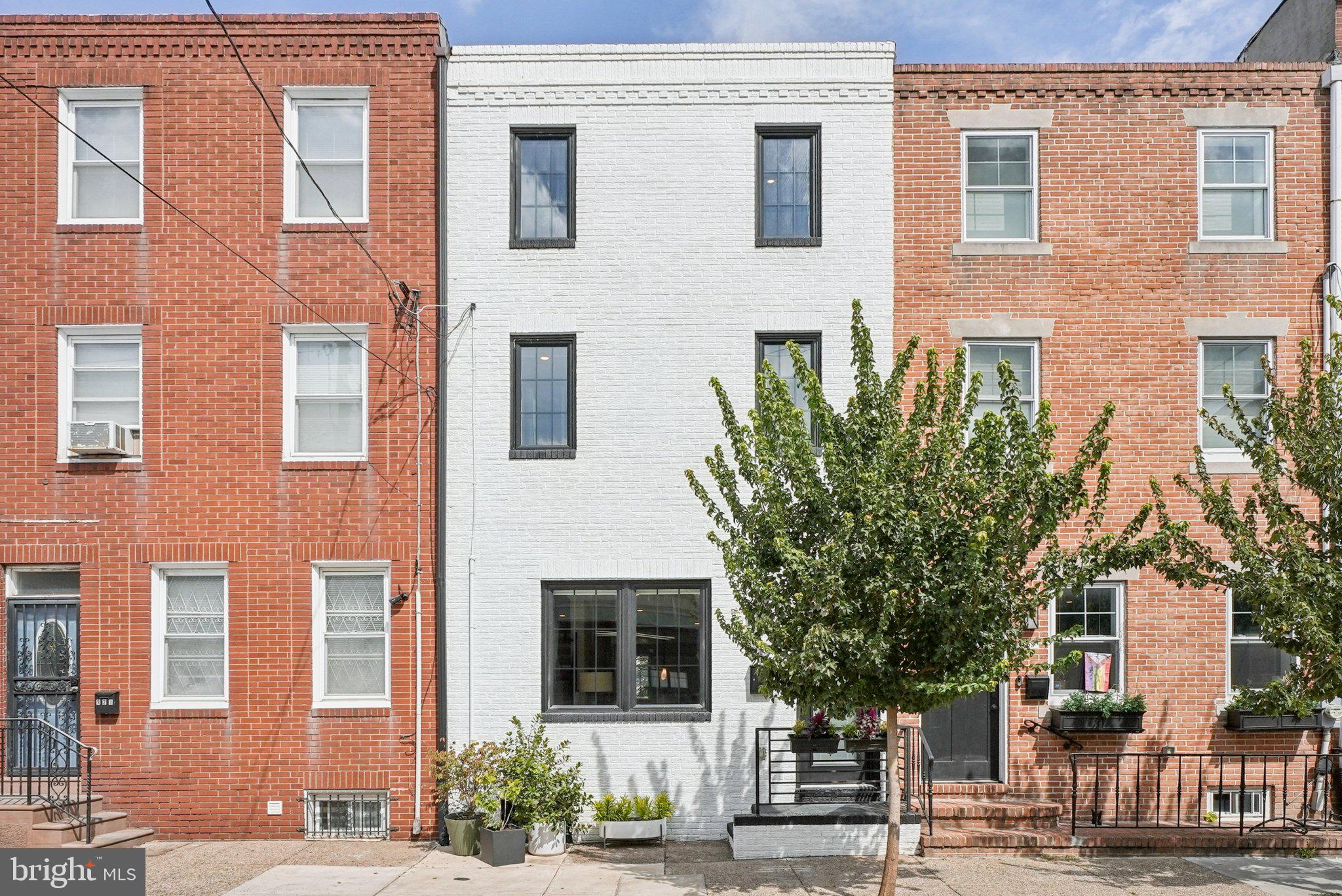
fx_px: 806
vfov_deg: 58.2
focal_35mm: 22
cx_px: 671
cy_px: 448
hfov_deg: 79.6
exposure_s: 1/2000
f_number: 8
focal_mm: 21.6
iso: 400
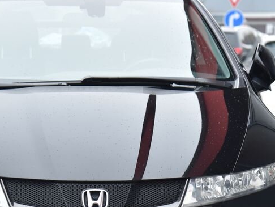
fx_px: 1208
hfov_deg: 13.0
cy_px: 162
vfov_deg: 9.7
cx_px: 76
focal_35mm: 152
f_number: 4.5
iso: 500
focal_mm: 75
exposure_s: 1/60
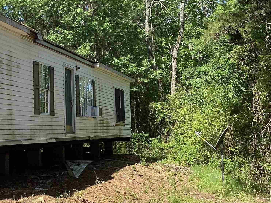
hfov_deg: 29.5
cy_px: 77
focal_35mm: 64
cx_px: 53
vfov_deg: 22.9
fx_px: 501
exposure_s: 1/981
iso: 25
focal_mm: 3.3
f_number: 2.4
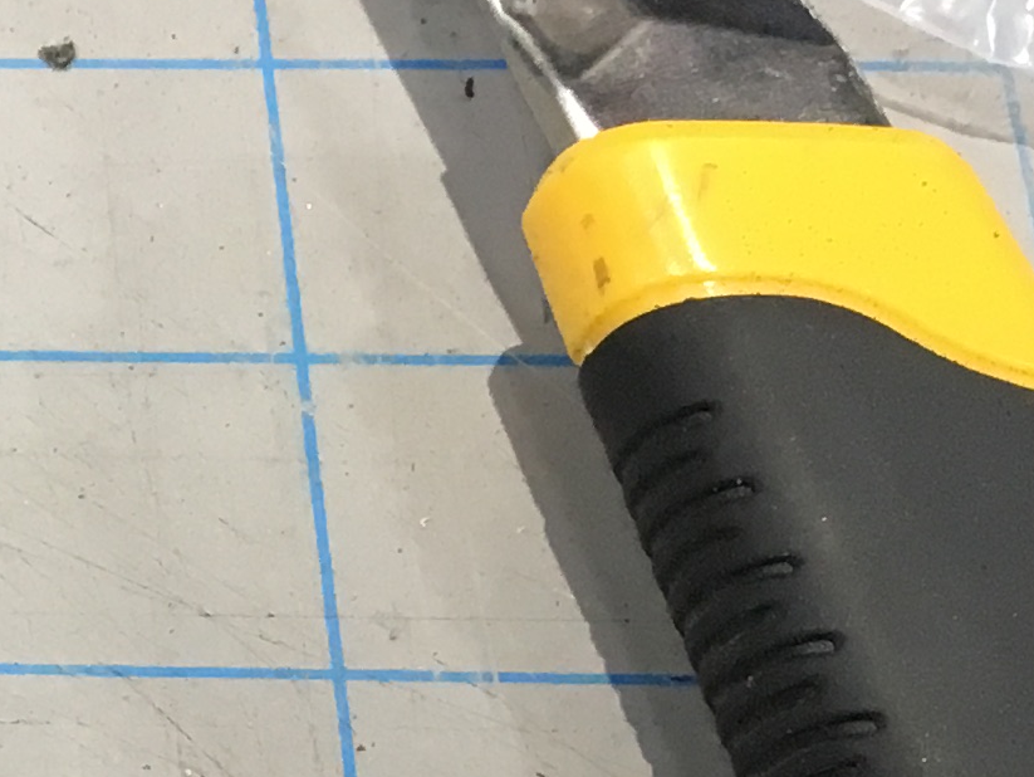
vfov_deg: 10.3
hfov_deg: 11.9
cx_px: -1239
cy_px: 831
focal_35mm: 142
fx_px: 4243
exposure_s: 1/30
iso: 32
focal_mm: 4.15
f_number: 2.2
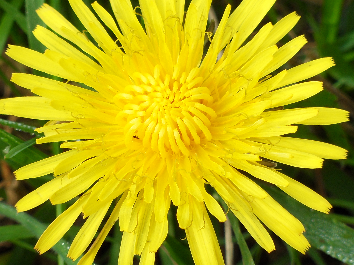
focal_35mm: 175
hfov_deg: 11.3
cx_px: 177
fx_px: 1790
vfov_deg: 8.5
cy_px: 132
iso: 80
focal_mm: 31.5
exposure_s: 1/250
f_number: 5.5
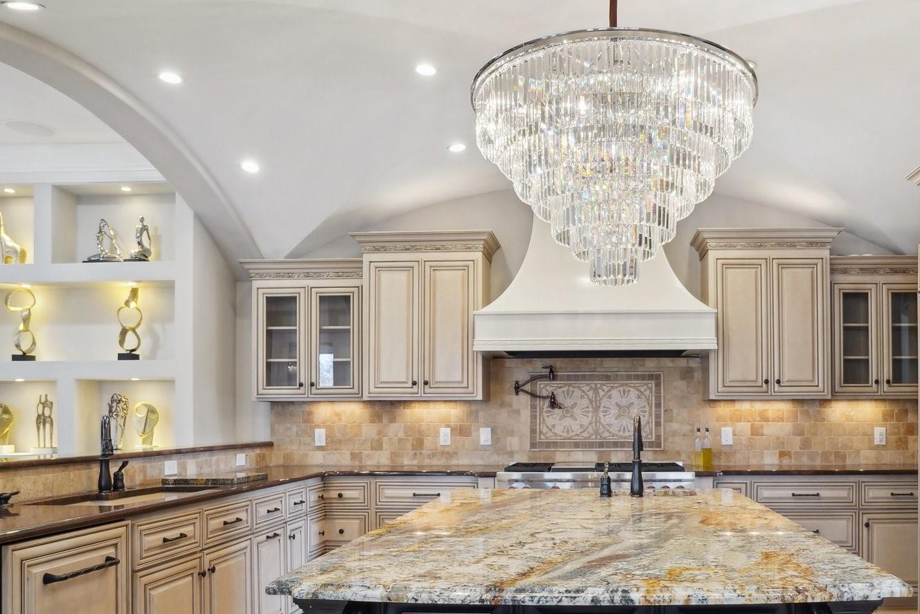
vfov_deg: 45.3
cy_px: 437
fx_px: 715
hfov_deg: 64.5
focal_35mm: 28
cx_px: 579
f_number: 7.1
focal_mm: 18
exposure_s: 1/25
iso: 400
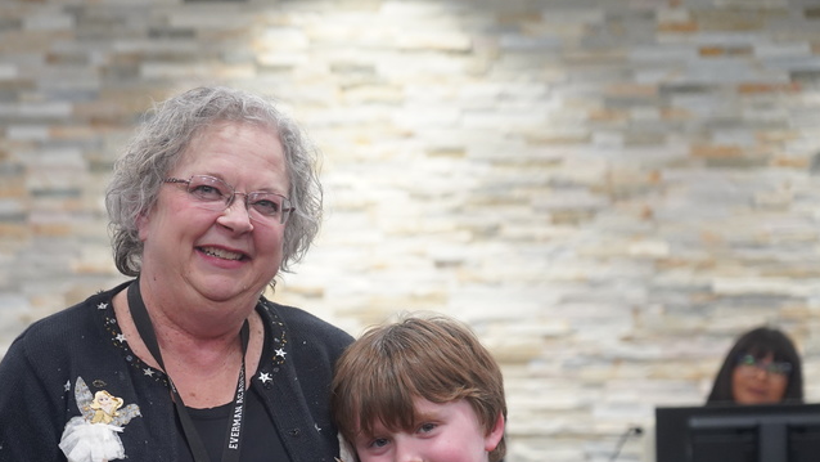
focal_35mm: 121
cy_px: 434
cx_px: 226
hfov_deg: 17.6
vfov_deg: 10.0
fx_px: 2631
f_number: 4
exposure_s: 1/160
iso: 2000
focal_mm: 72
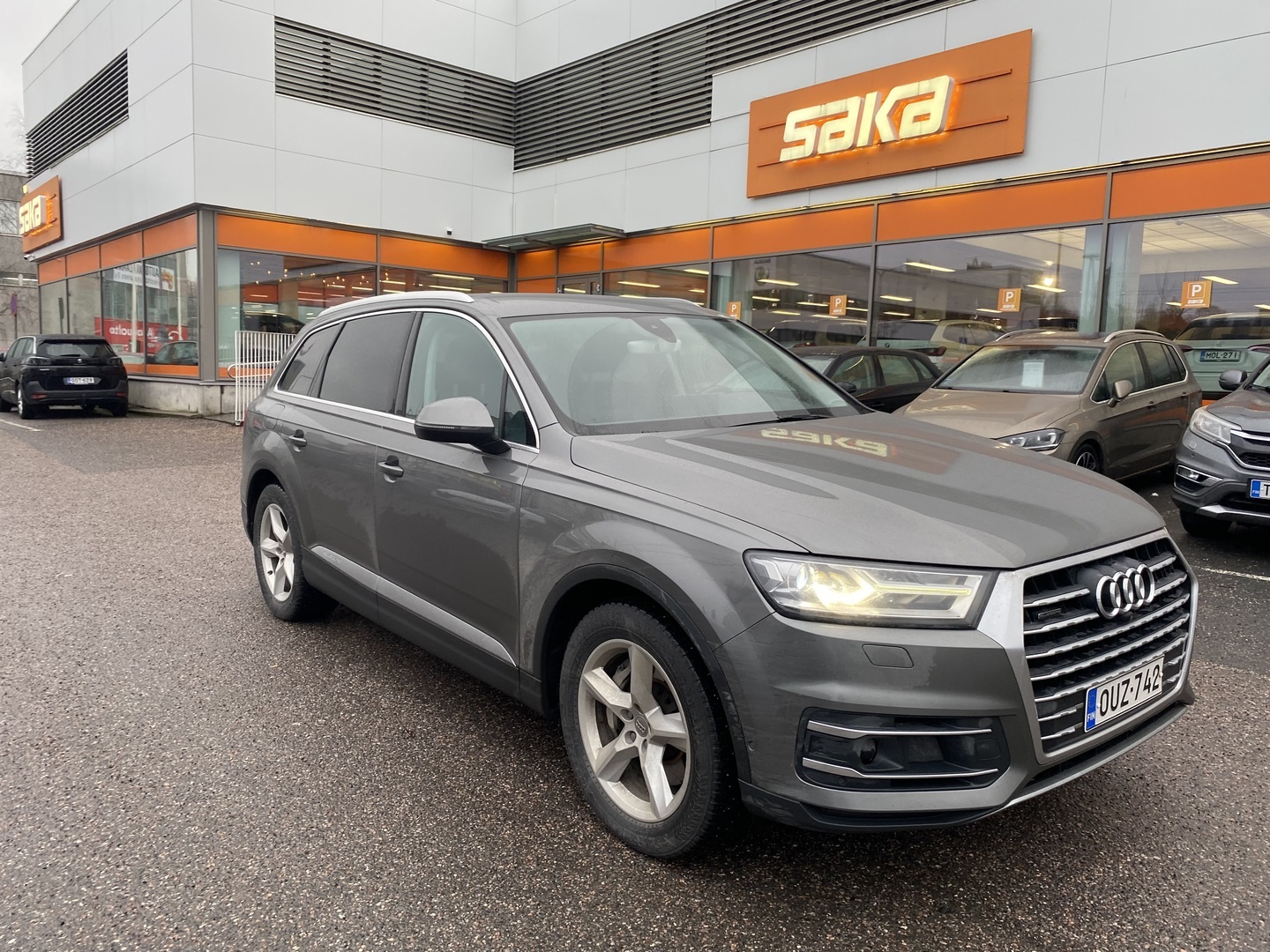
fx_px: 954
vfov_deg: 53.1
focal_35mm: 26
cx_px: 635
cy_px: 476
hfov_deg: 67.3
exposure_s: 1/100
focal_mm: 4.25
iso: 64
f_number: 1.8
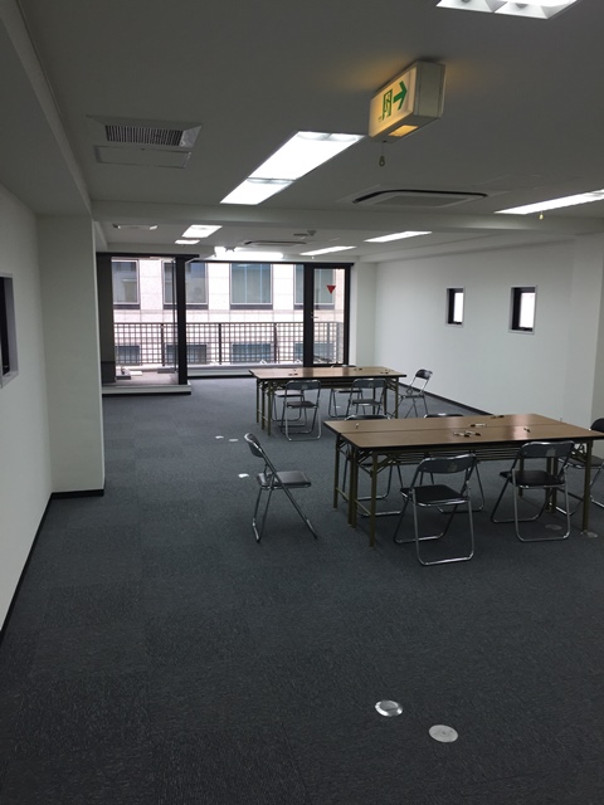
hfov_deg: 48.2
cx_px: 302
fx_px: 675
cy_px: 402
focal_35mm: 29
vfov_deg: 61.7
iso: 40
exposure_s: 1/60
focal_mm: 4.15
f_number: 2.2
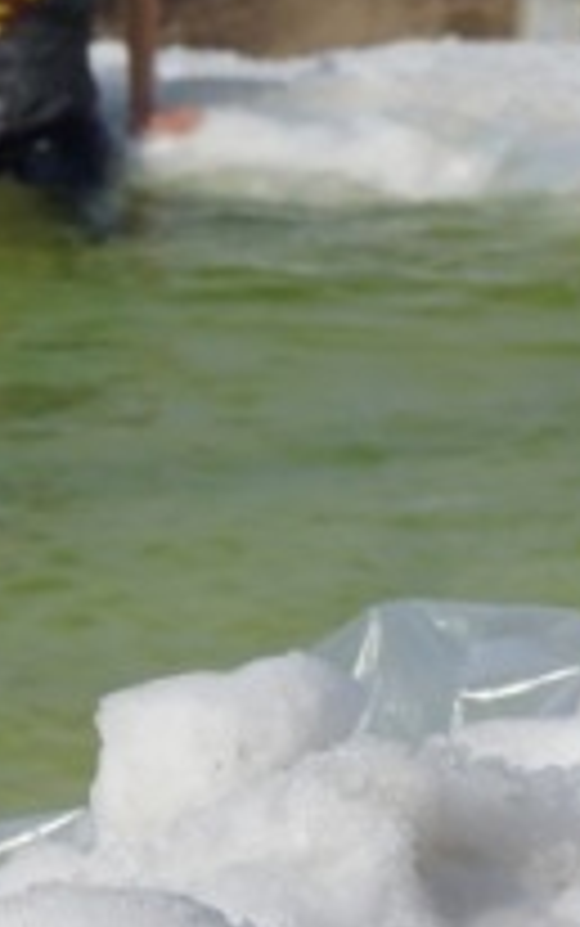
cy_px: 308
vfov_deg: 6.4
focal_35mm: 327
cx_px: 0
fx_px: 8258
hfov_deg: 4.0
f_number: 9
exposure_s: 1/800
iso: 200
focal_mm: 55
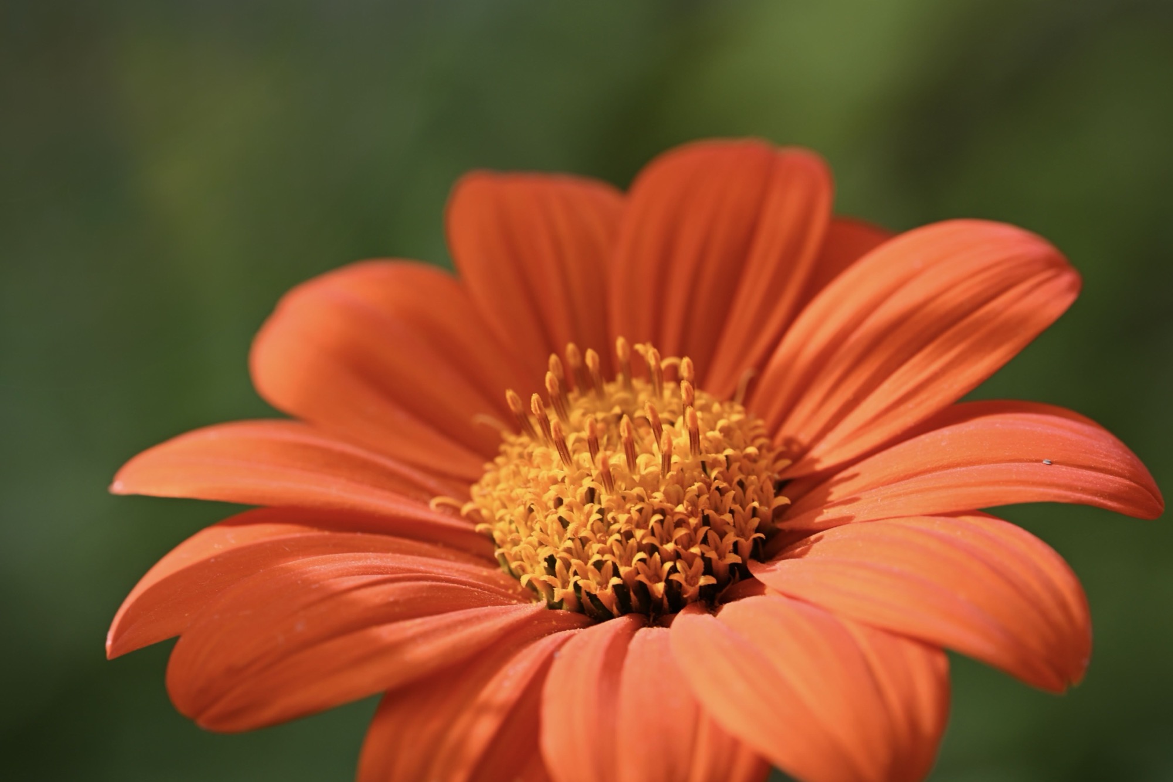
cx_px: 586
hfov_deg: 19.5
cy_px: 391
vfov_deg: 13.0
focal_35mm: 105
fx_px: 3421
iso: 100
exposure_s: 1/400
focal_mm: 105
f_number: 5.6
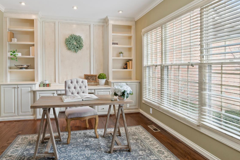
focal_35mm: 20
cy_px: 70
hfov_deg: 83.5
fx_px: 133
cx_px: 103
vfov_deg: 61.7
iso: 400
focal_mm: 10
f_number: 8
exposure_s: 1/5
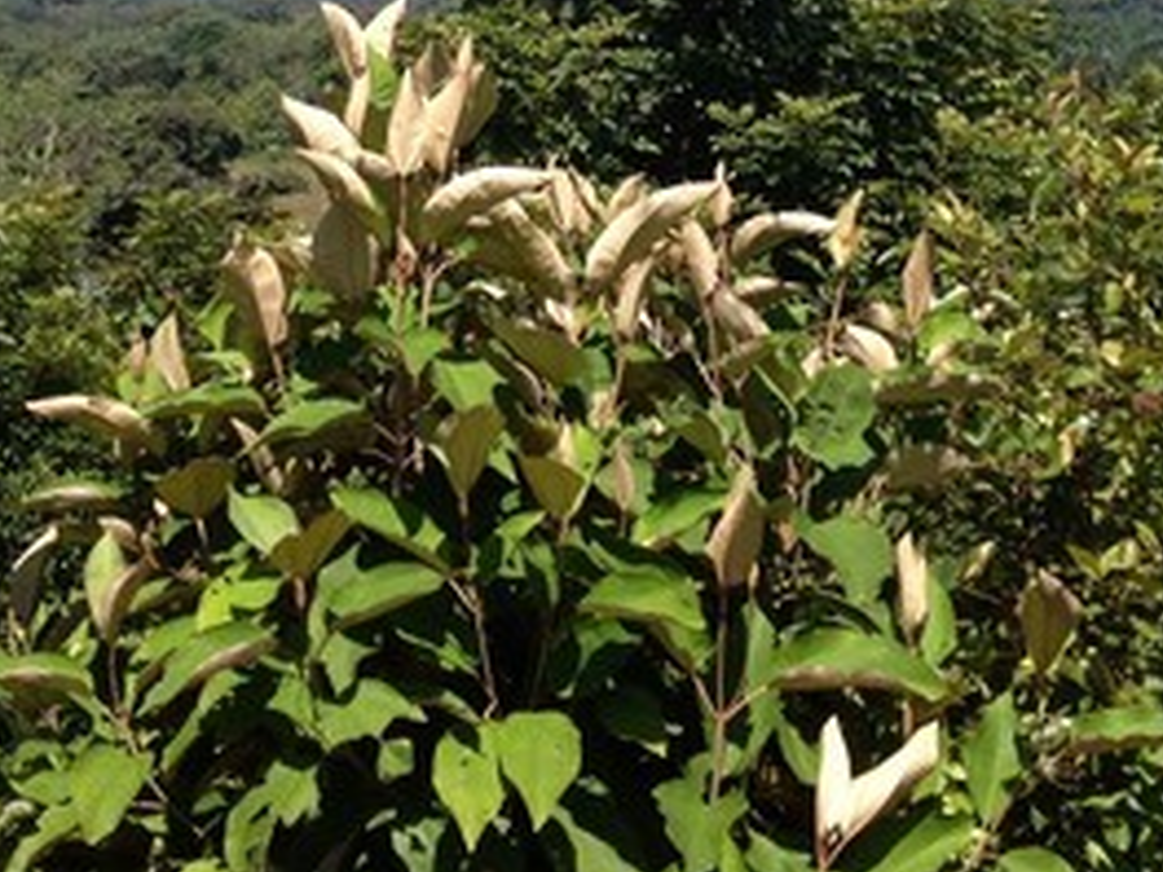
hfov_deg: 18.5
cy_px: -295
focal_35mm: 106
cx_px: 344
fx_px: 3561
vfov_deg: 13.4
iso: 50
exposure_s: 1/1453
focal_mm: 4.28
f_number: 2.4
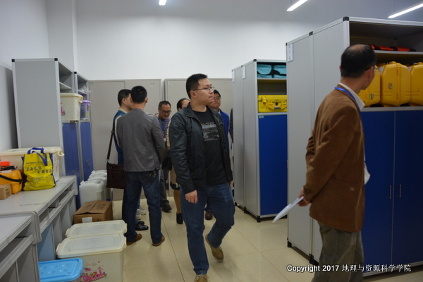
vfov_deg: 47.9
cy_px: 141
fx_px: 317
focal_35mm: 27
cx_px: 212
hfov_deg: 67.4
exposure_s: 1/60
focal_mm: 18
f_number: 4
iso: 800
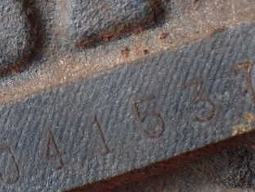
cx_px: 57
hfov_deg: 10.3
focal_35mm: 191
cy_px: 66
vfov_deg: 7.8
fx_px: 1408
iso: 800
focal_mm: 18
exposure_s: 1/250
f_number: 4.9
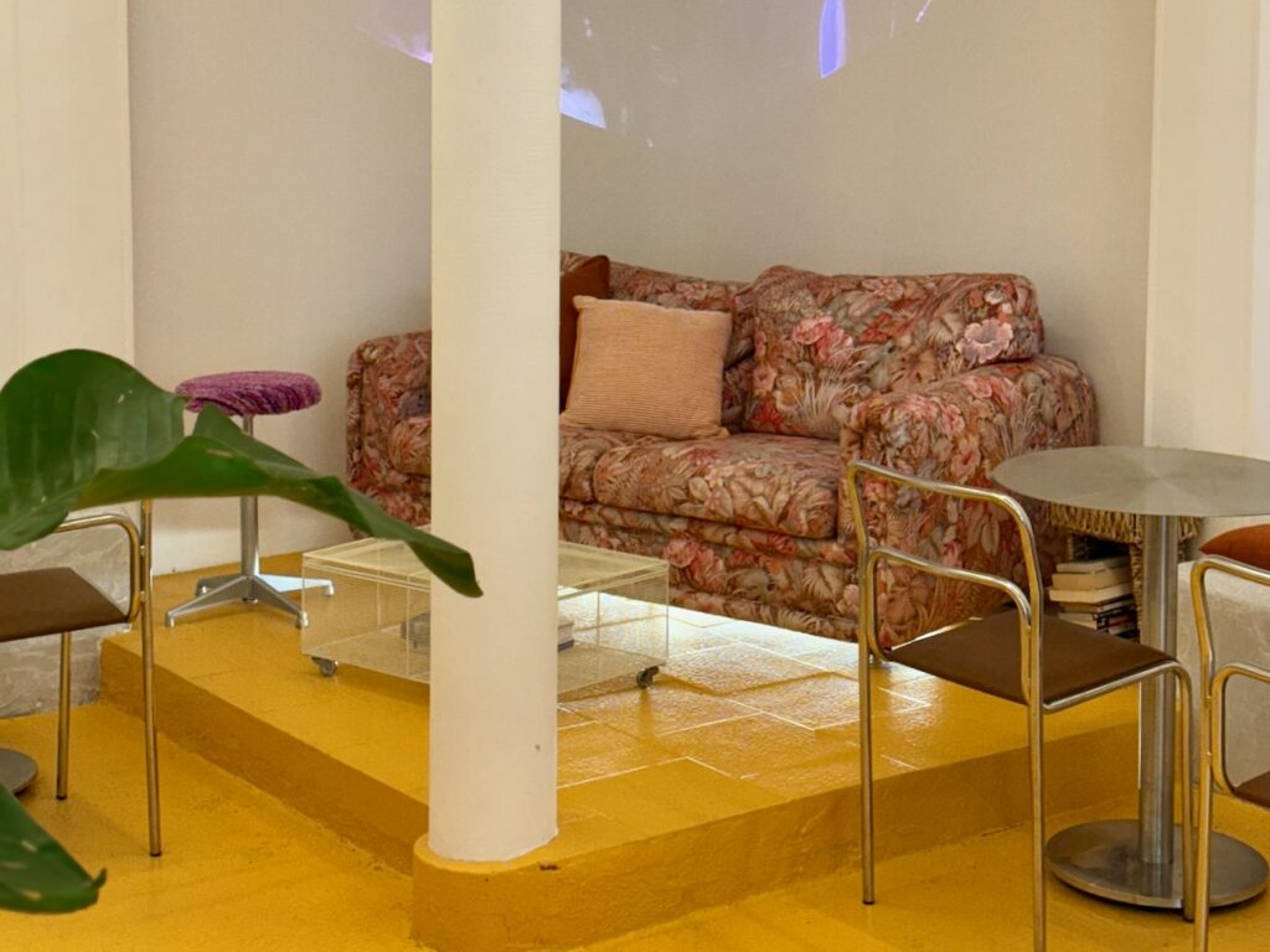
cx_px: 635
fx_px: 1761
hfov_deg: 39.7
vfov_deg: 30.3
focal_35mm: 48
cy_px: 476
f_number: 1.78
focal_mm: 6.76
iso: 125
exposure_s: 1/100
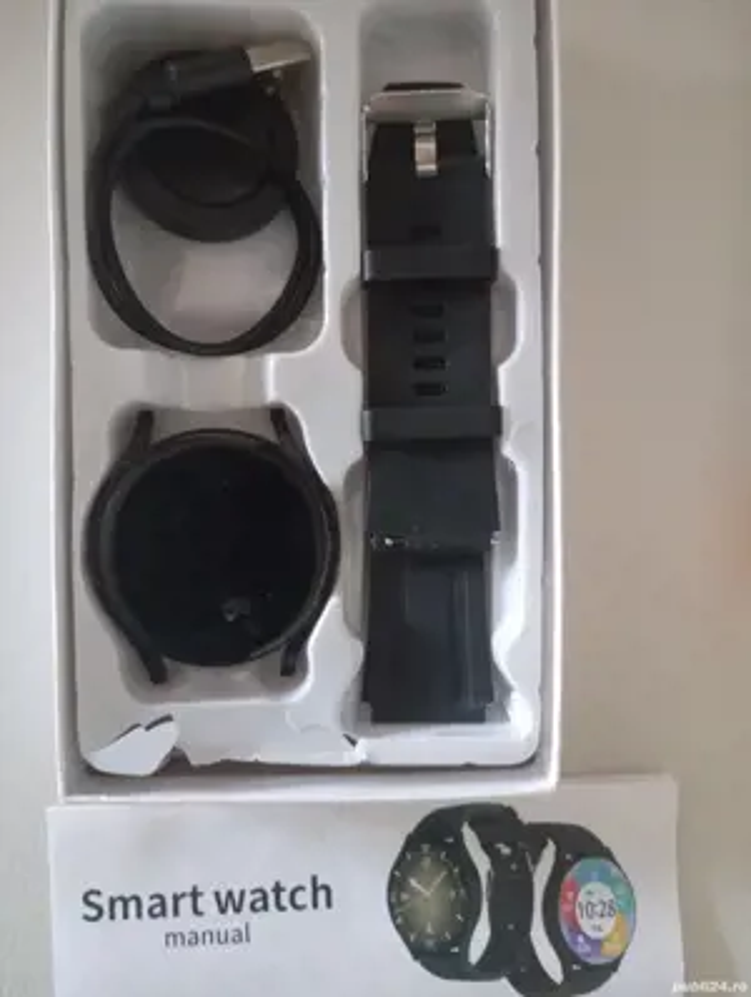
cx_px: 376
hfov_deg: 49.9
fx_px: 807
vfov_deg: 63.4
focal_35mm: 28
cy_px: 498
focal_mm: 4.27
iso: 2764
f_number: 1.8
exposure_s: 1/20
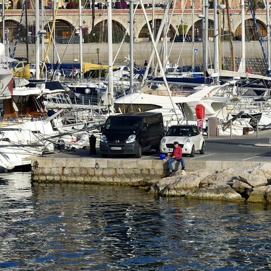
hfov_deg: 7.3
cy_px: -73
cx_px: -211
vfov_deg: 7.5
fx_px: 2055
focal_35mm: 232
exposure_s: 1/200
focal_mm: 70
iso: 200
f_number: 16
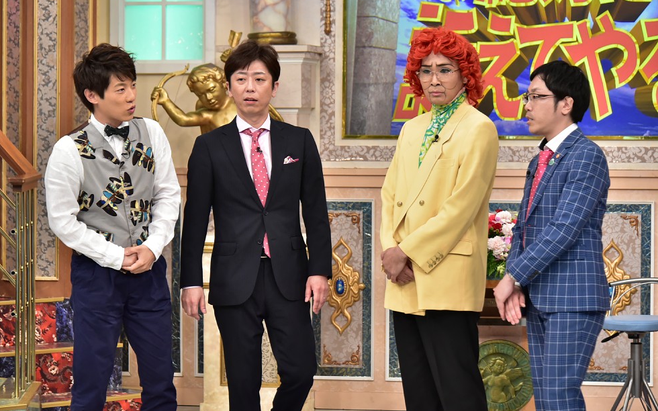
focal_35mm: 130
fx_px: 2331
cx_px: 323
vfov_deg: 10.1
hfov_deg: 16.1
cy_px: 203
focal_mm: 125
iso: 3200
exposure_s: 1/200
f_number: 7.1
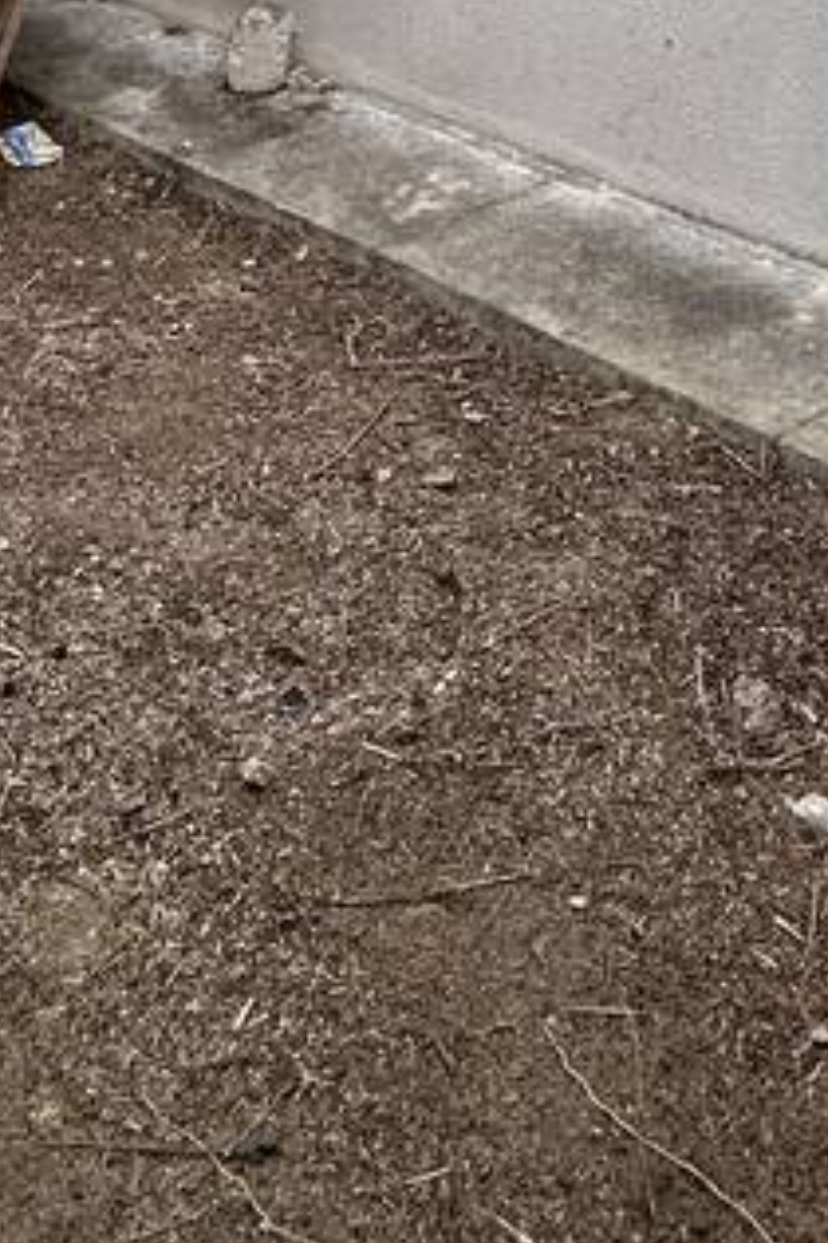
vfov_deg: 30.3
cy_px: -414
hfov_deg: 26.2
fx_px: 1725
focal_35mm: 50
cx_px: 737
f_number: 2.2
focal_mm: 2.22
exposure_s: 1/587
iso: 40
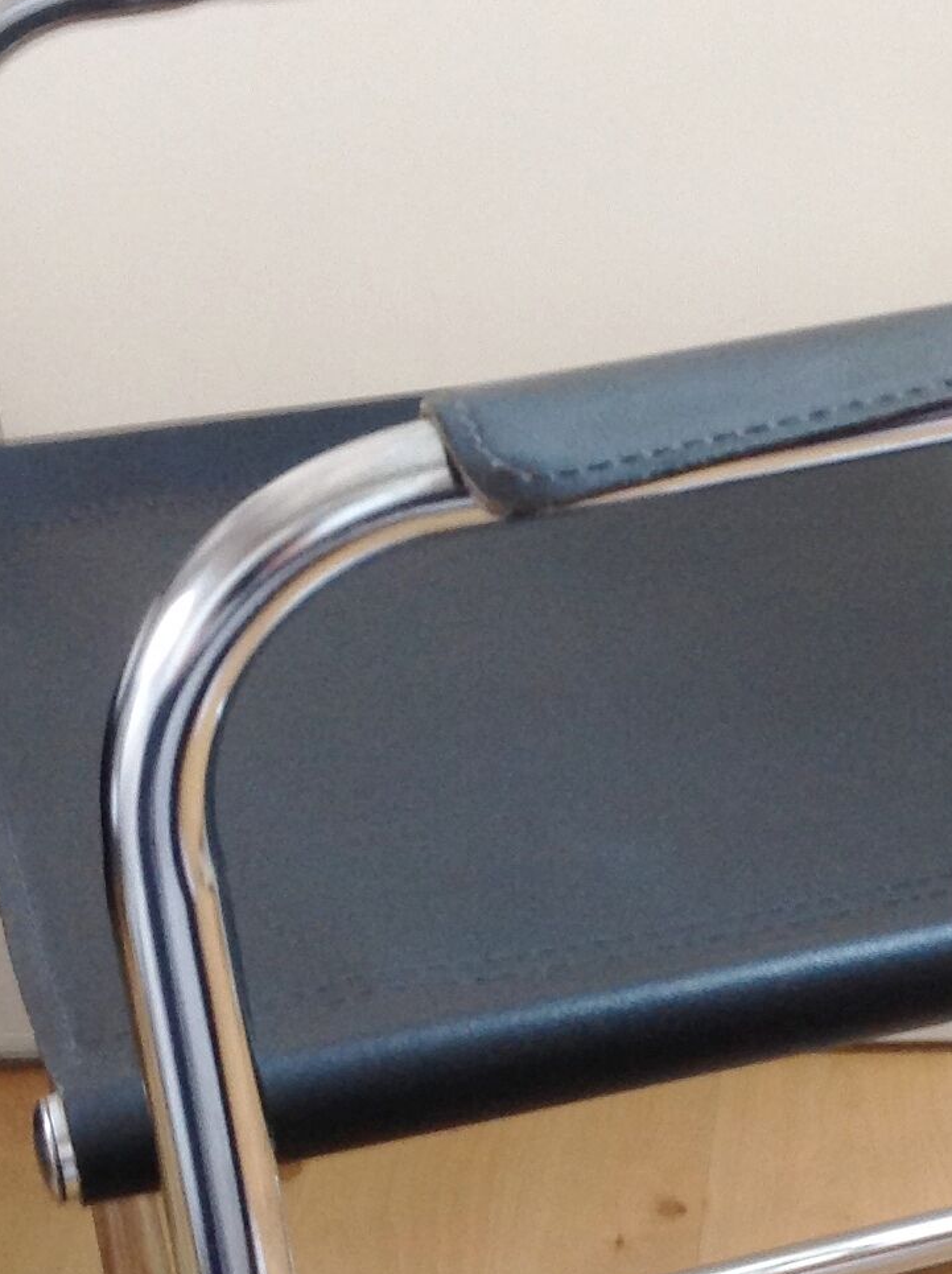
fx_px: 3455
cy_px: 824
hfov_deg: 15.4
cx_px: 974
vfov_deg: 20.8
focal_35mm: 94
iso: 100
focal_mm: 4.28
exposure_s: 1/15
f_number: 2.4
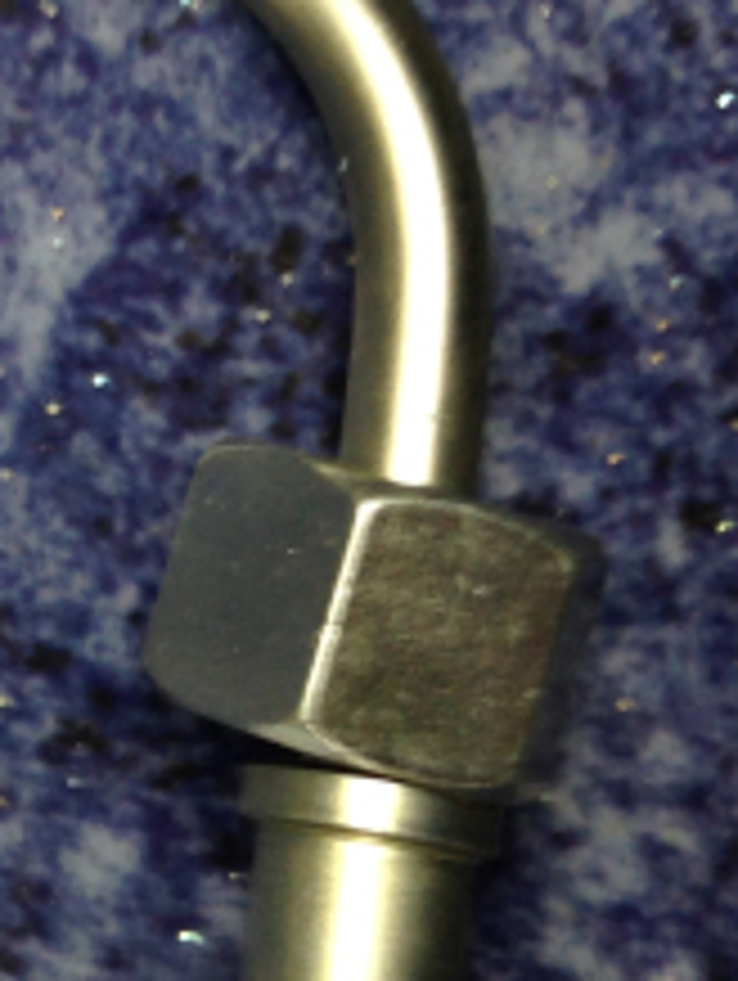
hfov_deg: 11.0
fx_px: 3433
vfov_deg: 16.2
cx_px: -792
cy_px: 261
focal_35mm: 121
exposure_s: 1/20
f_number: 2.4
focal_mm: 4.12
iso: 50
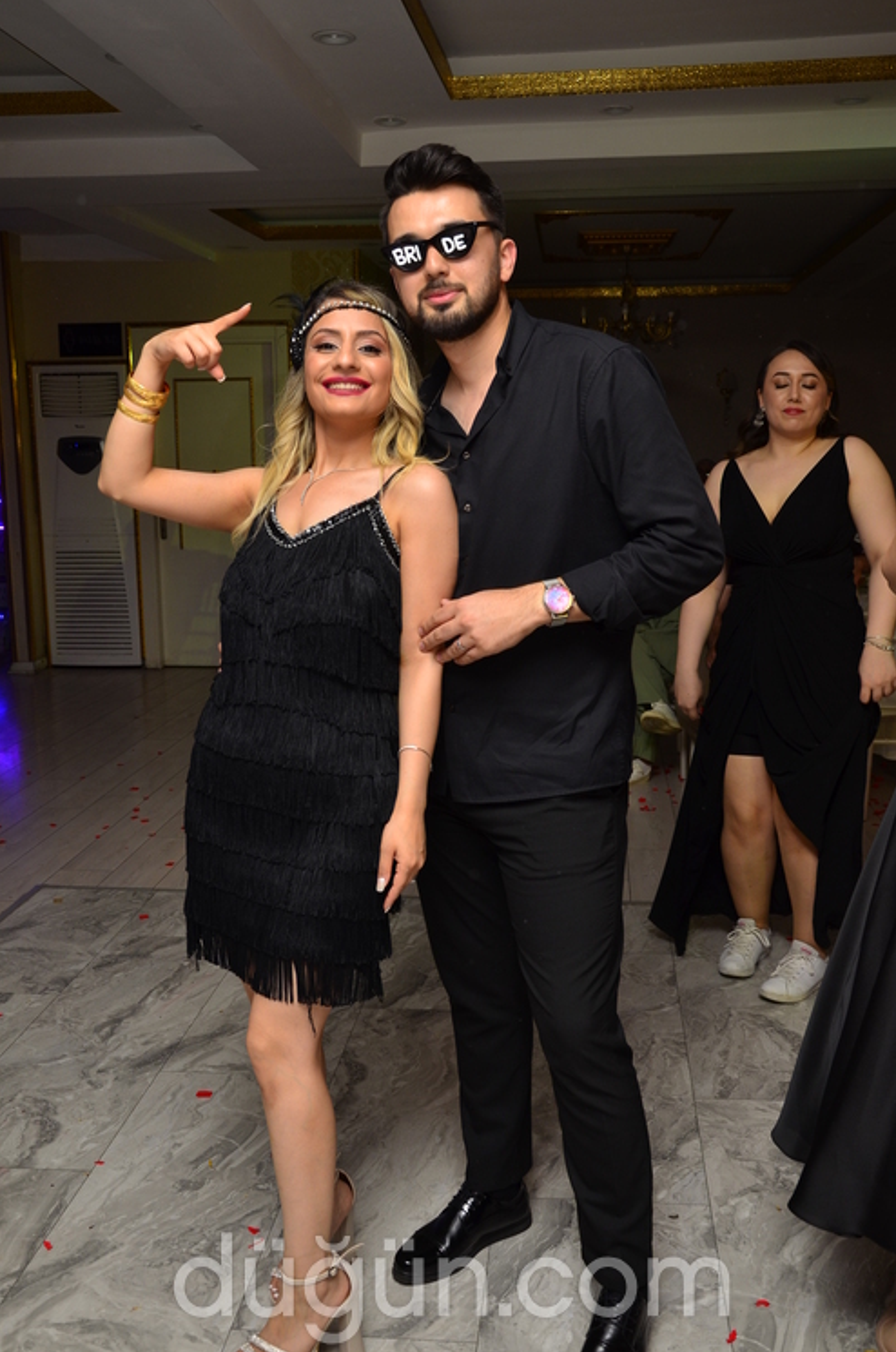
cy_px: 671
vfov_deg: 55.9
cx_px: 451
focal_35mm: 34
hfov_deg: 38.7
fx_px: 1274
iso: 320
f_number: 5
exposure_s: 1/100
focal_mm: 22
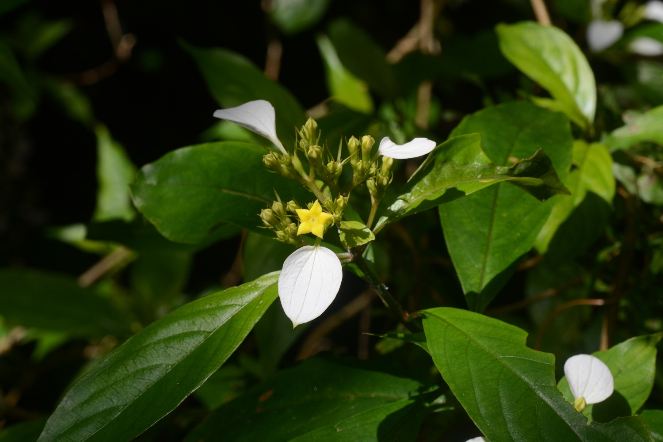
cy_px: 221
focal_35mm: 135
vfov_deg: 10.2
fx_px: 2486
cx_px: 332
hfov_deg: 15.2
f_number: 18
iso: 400
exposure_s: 1/200
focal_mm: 90
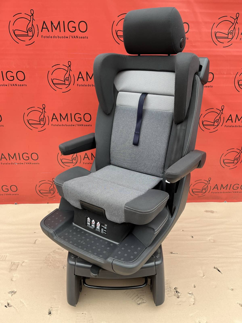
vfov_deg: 67.3
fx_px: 242
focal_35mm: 26
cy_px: 162
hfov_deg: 53.1
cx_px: 121
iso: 80
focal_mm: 5.1
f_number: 1.6
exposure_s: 1/121
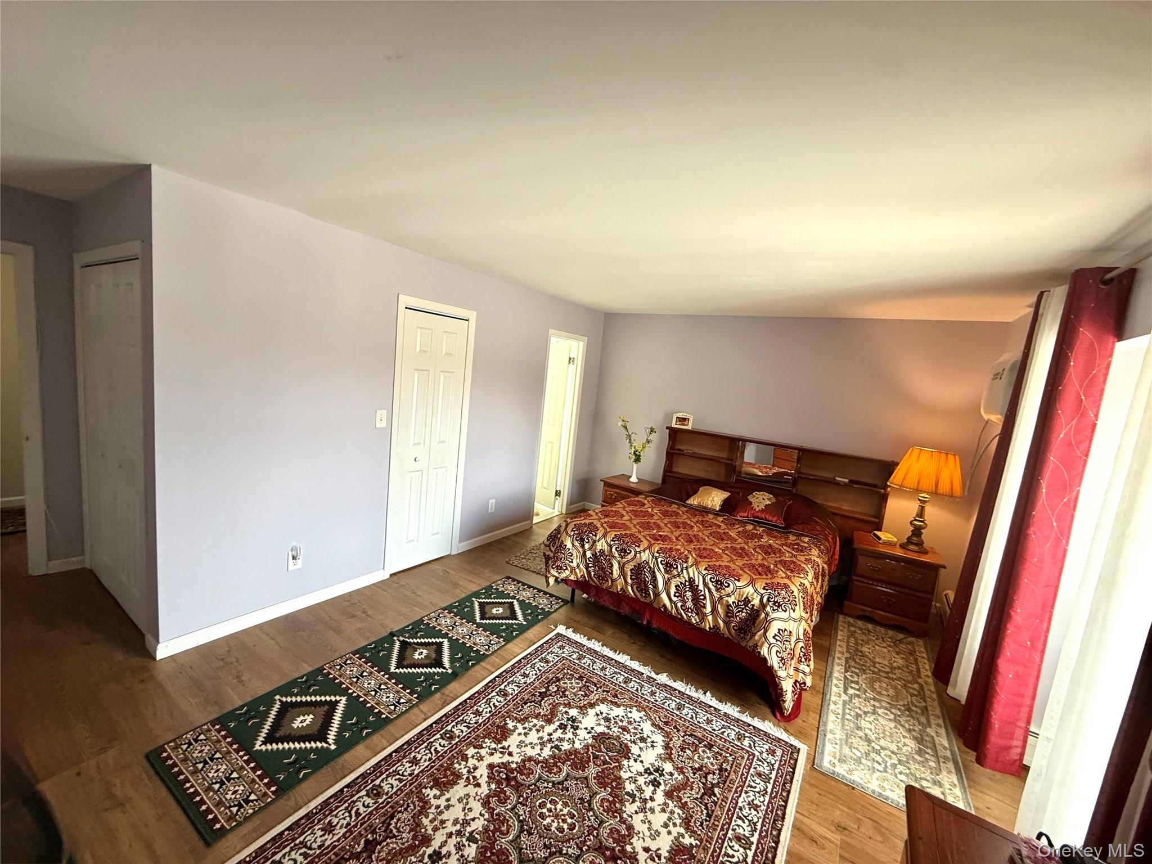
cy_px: 432
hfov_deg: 102.1
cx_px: 576
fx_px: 466
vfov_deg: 85.7
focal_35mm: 14
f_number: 2.2
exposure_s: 1/60
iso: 200
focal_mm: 2.22
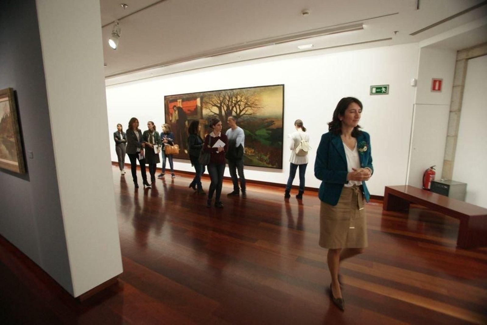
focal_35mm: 18
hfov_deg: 90.0
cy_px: 162
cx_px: 244
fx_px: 244
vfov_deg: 67.4
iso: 1600
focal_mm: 18
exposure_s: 1/40
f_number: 4
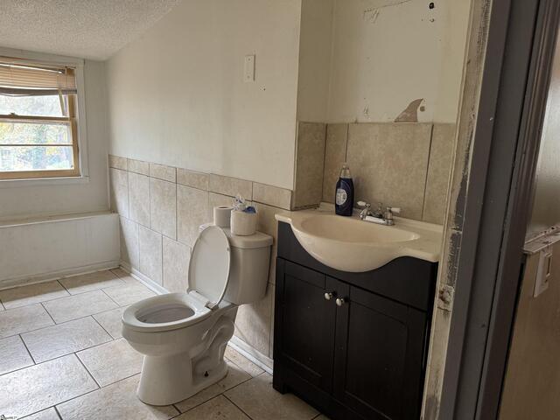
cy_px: 210
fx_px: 388
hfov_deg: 71.6
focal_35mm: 24
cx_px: 280
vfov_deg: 56.8
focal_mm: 6.76
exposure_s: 1/60
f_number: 1.78
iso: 250
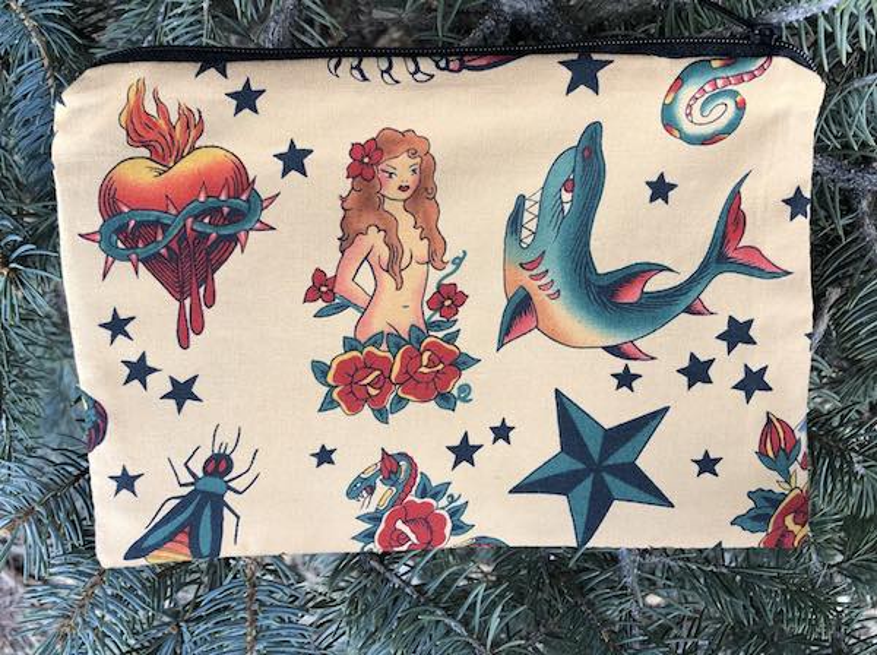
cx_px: 438
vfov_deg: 49.6
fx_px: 708
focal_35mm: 28
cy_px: 328
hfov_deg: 63.5
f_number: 1.8
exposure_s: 1/40
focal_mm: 3.99
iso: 25
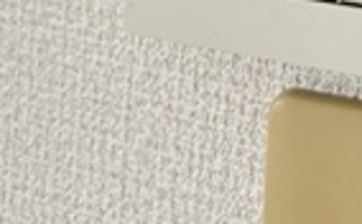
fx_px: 1073
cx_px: 428
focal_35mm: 109
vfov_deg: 11.0
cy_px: -206
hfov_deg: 18.2
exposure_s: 1/60
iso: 250
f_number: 1.5
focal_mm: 5.7
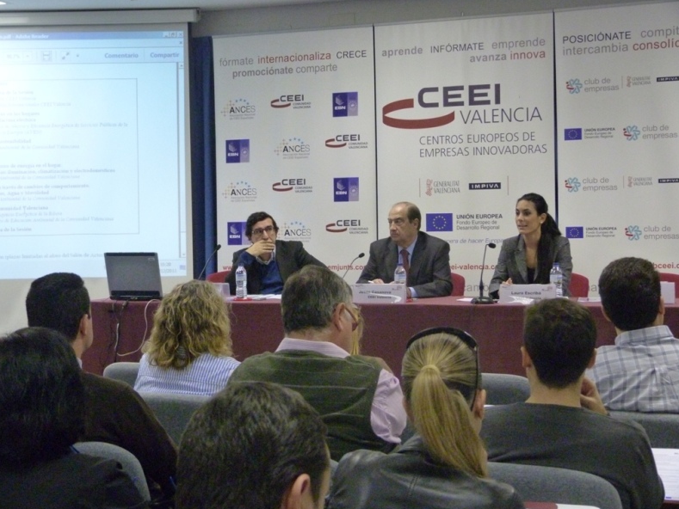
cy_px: 256
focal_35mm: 71
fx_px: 1393
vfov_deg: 20.7
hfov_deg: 27.4
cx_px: 337
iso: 800
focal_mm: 12.6
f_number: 3.3
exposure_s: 1/40
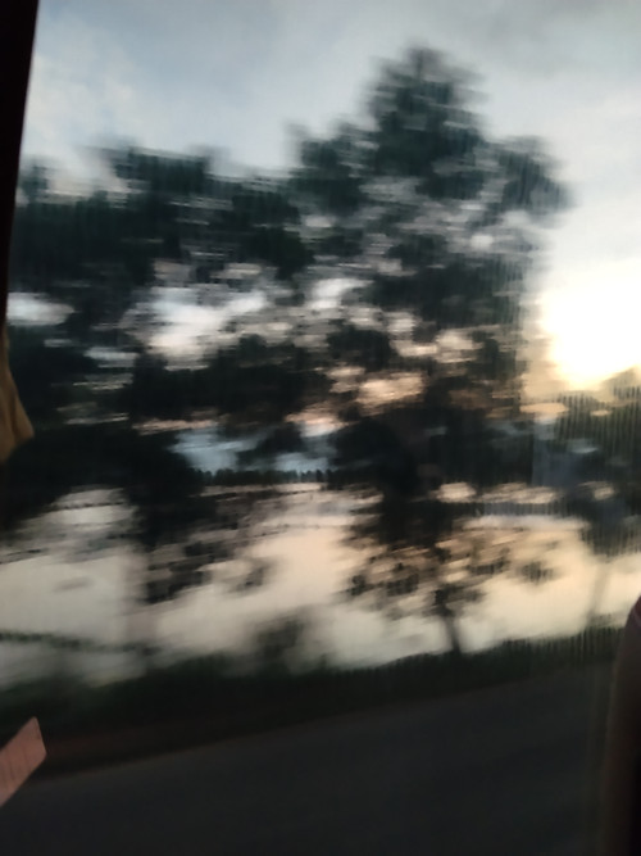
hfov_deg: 48.2
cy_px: 428
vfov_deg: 61.7
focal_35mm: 29
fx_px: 716
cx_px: 320
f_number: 1.8
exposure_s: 1/33.3
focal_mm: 4.22
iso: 125
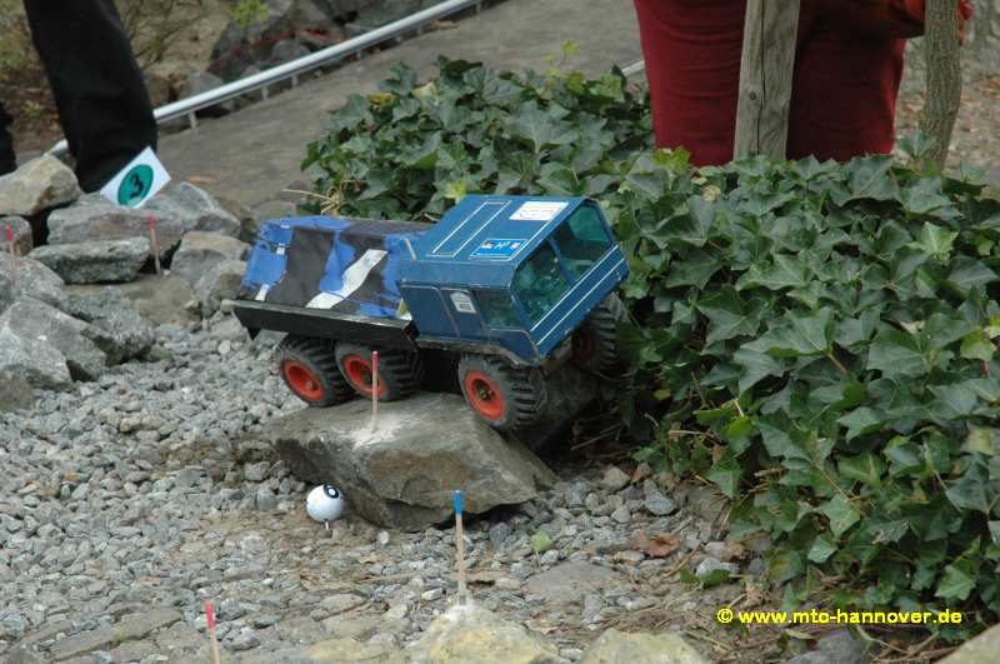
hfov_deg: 19.5
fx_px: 2913
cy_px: 332
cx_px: 500
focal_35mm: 105
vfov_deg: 13.0
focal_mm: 70
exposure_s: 1/250
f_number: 8
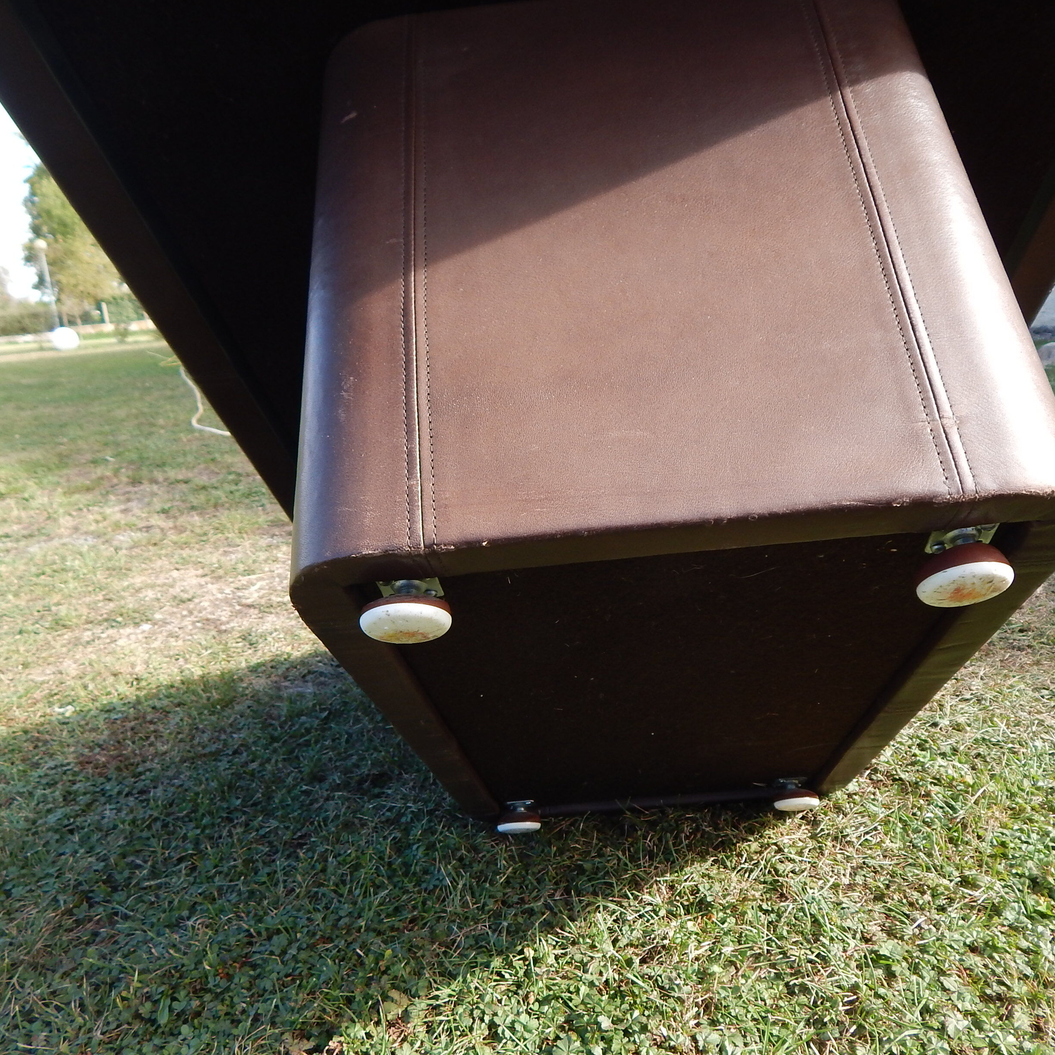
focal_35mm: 26
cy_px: 527
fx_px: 897
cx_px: 539
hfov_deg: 60.9
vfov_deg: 60.9
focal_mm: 4
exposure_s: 1/320
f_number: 3
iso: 125
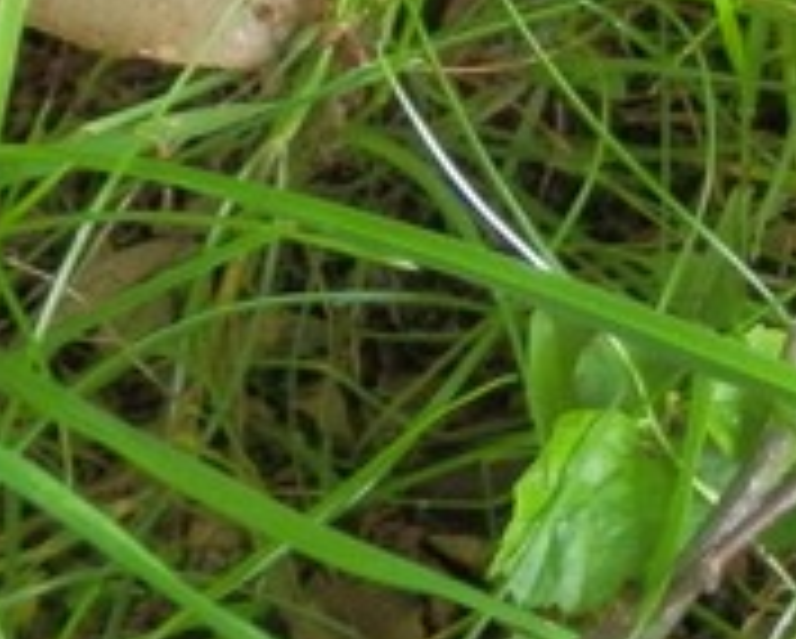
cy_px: -279
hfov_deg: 11.5
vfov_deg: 9.3
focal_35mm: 163
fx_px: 3844
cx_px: 1034
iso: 200
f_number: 3.9
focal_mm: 6.7
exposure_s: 1/15
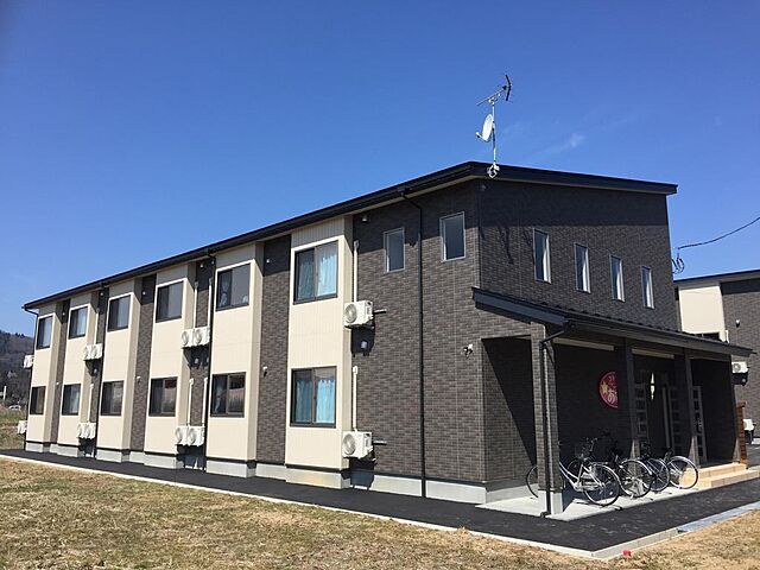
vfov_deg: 48.2
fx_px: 637
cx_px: 380
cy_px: 285
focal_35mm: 29
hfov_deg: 61.7
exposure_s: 1/2198
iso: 32
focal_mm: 4.15
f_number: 2.2
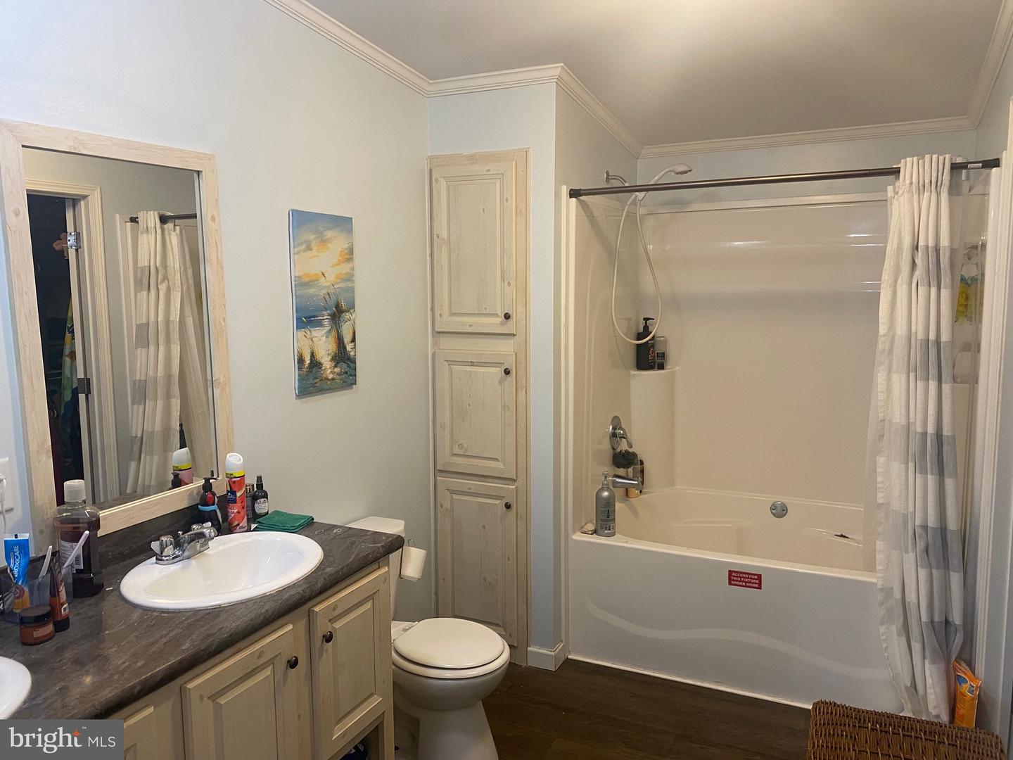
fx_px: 761
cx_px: 506
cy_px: 380
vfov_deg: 53.1
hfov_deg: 67.3
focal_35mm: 26
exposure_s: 1/60
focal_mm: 4.25
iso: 100
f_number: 1.8
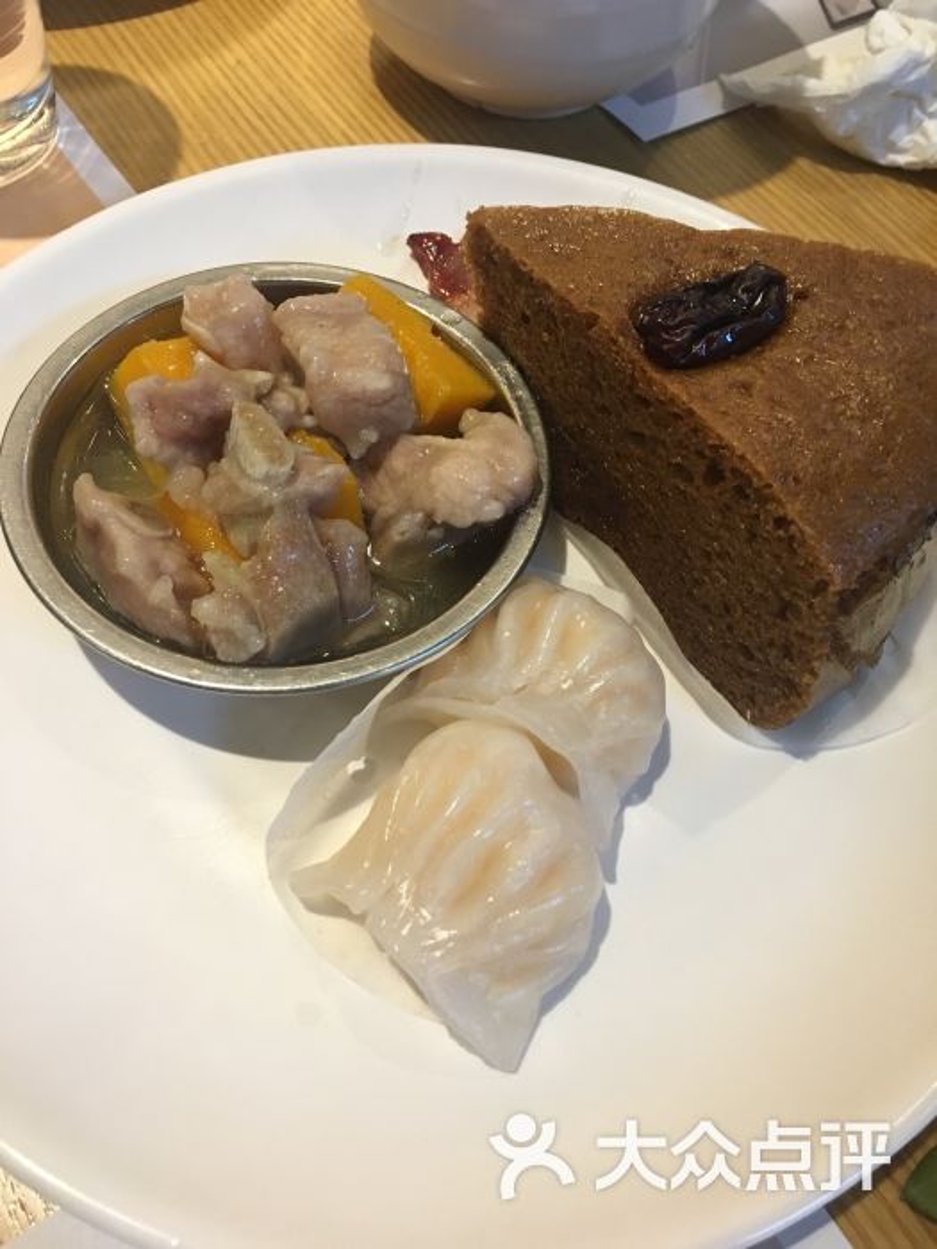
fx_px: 1047
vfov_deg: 61.7
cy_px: 624
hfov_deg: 48.2
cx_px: 468
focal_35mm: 29
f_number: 2.2
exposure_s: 1/33
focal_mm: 4.15
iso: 160
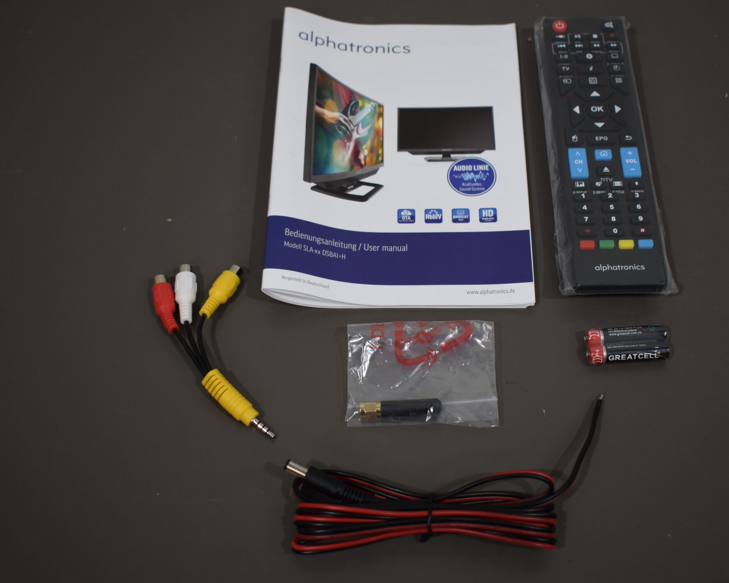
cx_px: 408
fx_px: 1079
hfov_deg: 37.3
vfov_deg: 30.2
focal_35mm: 50
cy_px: 284
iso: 450
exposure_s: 1/250
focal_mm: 26
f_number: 4
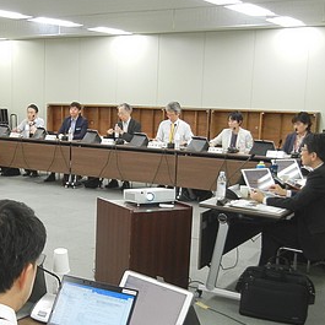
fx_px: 595
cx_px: 49
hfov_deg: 29.6
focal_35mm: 56
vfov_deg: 30.4
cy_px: 210
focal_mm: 5.4
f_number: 3.5
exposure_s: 1/30
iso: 338
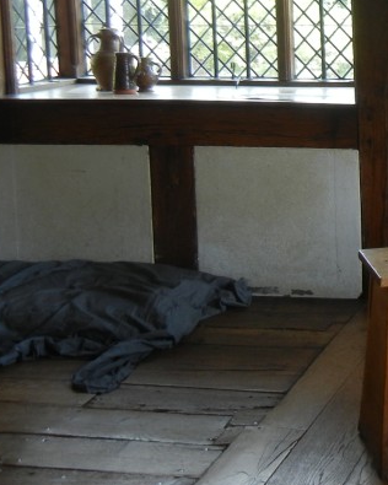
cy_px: 70
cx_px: 533
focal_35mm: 76
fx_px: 1091
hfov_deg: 18.5
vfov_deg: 24.5
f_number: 3.5
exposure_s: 1/69
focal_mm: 5.4
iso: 160
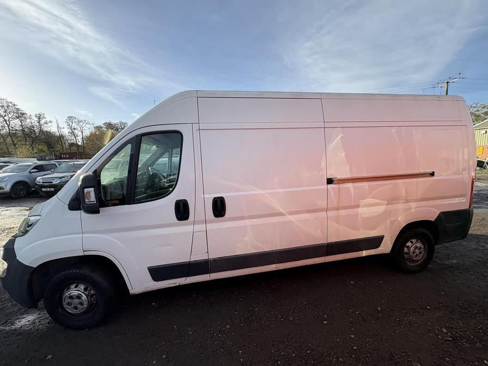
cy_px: 183
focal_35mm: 14
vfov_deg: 85.7
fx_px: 197
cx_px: 244
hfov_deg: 102.1
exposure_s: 1/858
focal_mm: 2.22
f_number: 2.2
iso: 50
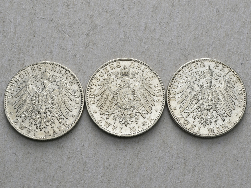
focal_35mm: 76
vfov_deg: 19.4
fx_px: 551
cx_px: 132
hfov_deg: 25.7
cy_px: 95
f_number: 14
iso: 400
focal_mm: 46
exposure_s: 1/200
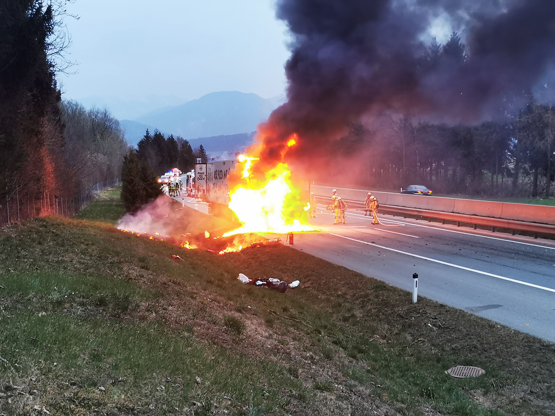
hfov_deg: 40.4
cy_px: 208
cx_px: 278
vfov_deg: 30.9
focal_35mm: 47
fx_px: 754
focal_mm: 5.58
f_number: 1.8
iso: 160
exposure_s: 1/50
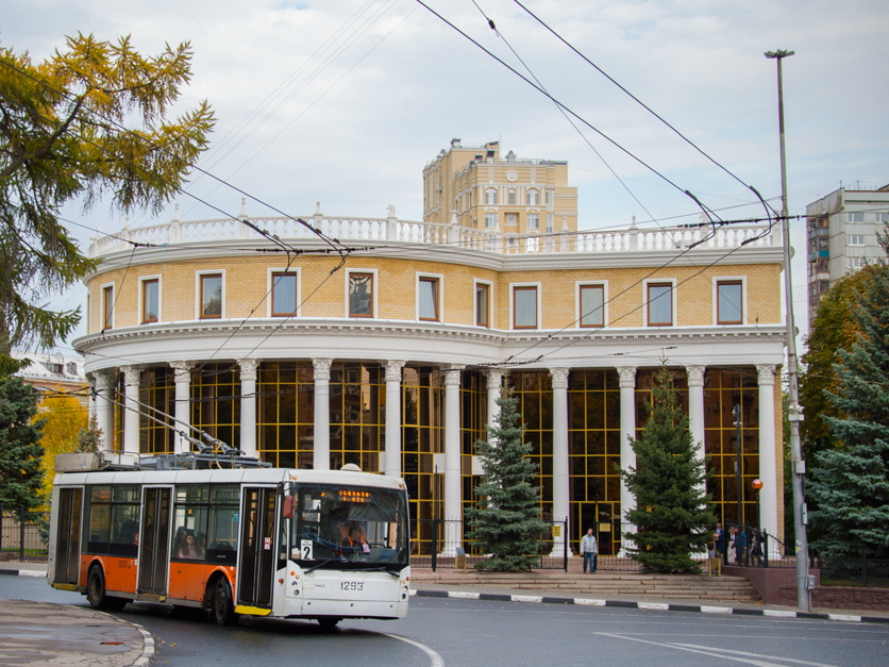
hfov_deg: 30.8
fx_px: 1592
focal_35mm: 62
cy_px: 327
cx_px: 259
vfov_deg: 23.7
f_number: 4.5
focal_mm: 30
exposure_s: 1/200
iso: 100
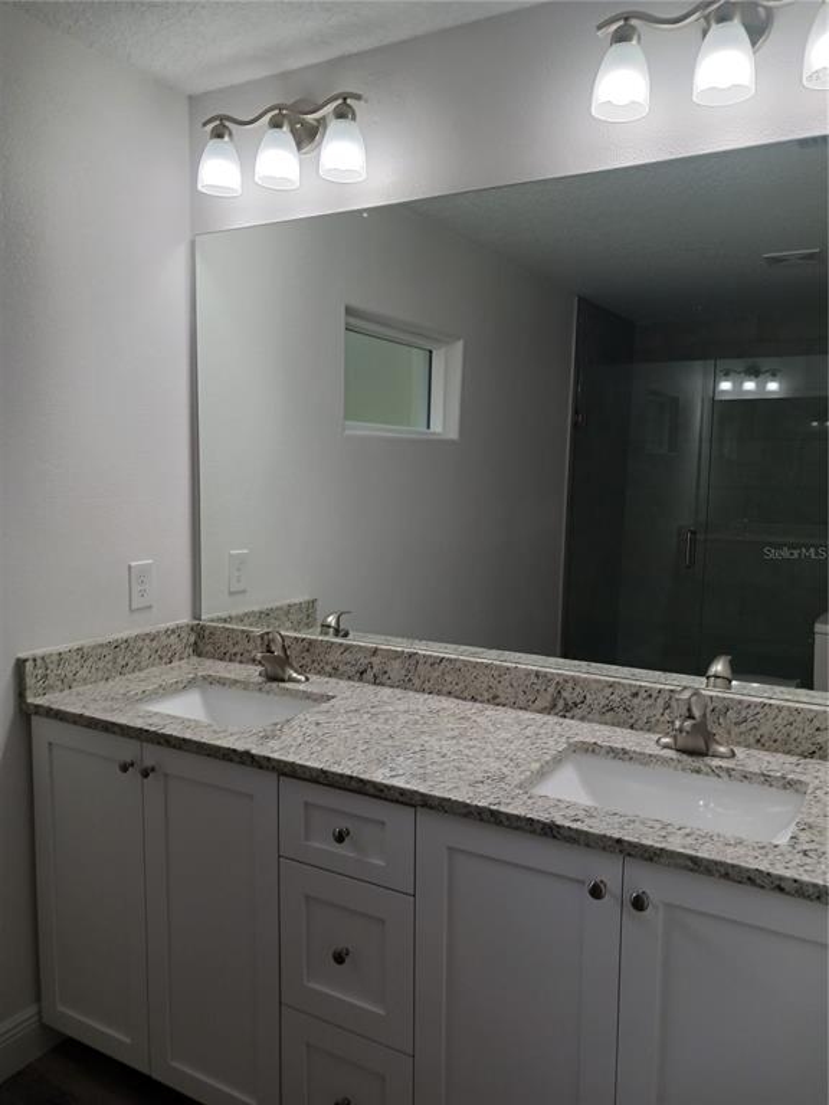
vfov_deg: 65.3
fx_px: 862
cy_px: 552
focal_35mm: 27
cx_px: 414
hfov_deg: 51.4
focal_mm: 4
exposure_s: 1/60
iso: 50
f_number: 1.8
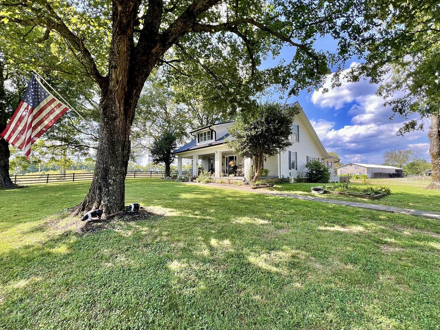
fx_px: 165
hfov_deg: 106.2
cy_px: 165
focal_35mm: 13
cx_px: 220
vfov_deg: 89.9
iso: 32
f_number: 1.8
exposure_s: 1/236
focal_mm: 1.57
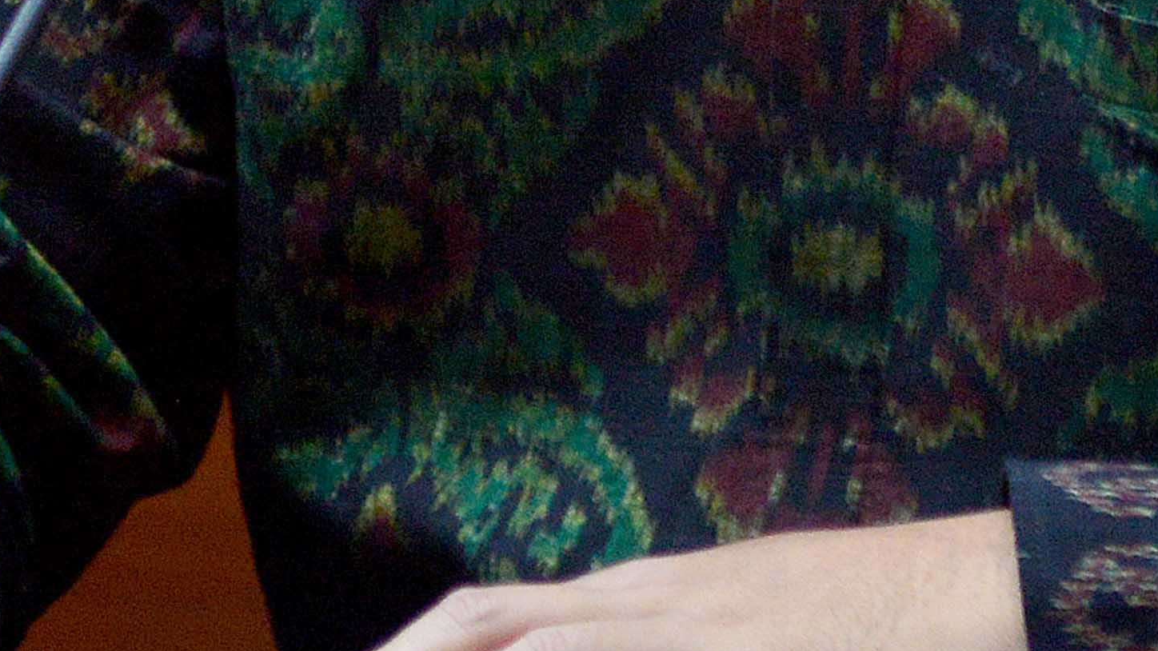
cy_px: -421
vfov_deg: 1.4
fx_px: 26741
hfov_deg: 2.5
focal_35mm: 871
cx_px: 603
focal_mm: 200
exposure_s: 1/125
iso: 2500
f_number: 2.8
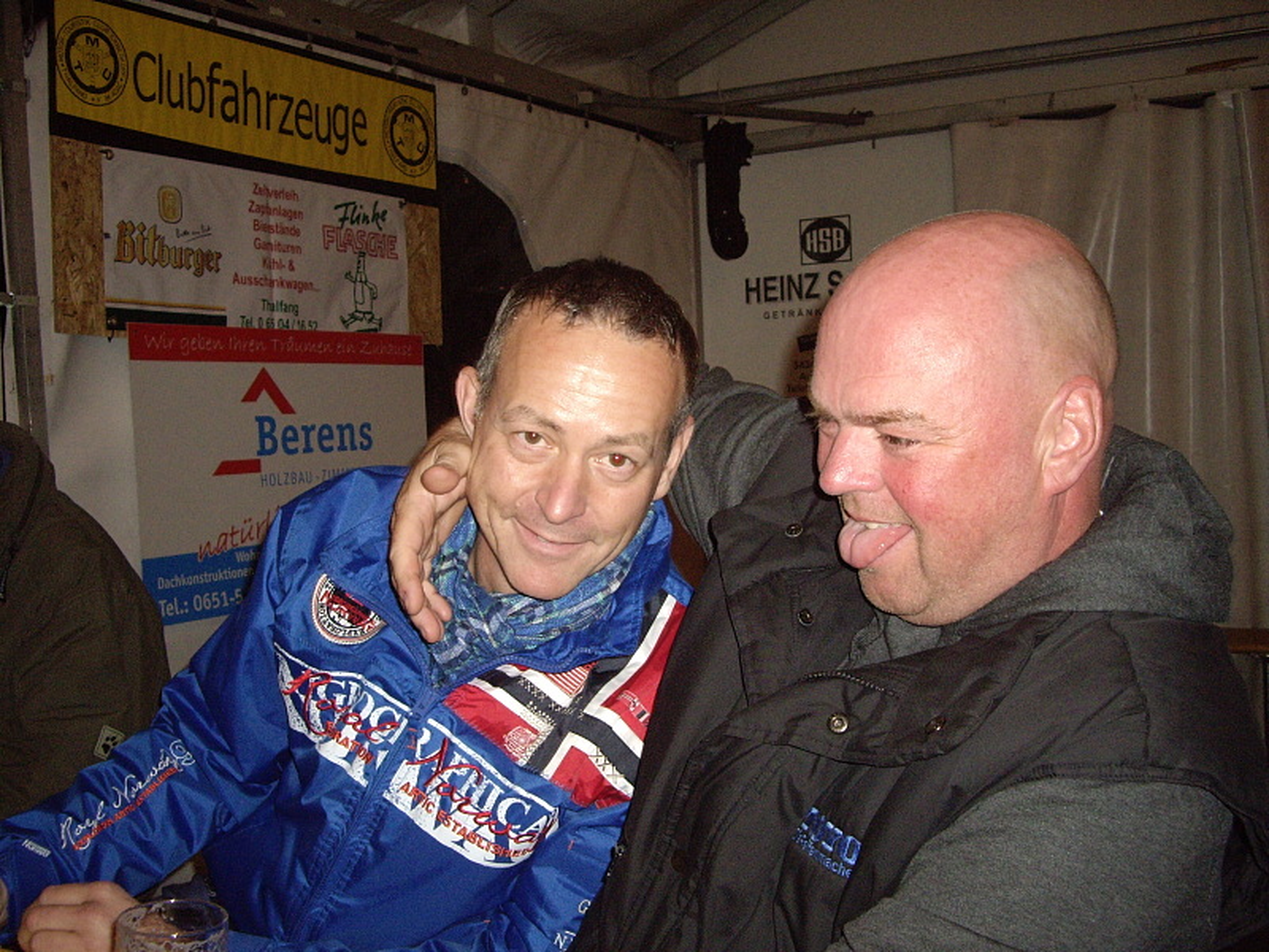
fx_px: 1393
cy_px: 476
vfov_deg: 37.7
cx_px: 634
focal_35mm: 38
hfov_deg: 49.0
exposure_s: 1/40
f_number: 2.8
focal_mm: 7.9
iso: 400
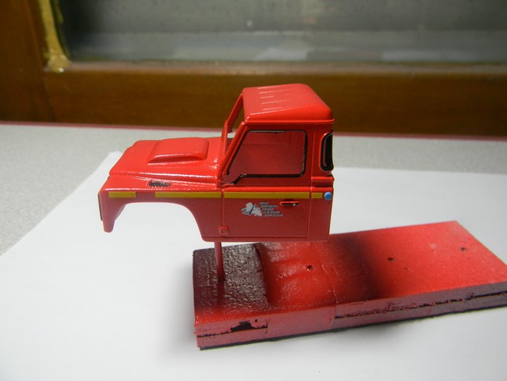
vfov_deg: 49.8
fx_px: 410
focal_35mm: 28
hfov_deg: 63.4
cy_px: 190
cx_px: 254
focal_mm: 5
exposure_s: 1/30
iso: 172
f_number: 3.5
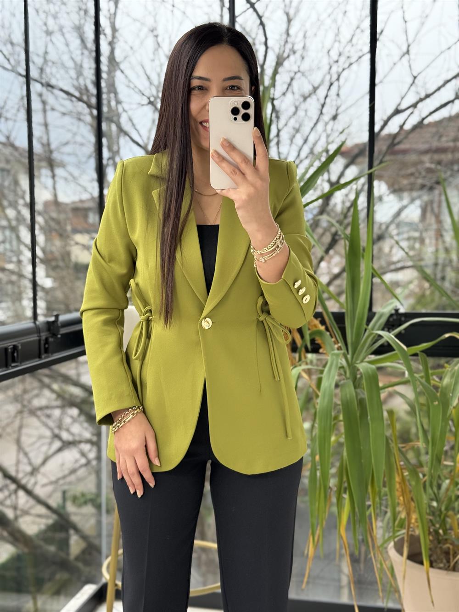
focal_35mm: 48
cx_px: 230
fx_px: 848
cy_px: 306
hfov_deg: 30.3
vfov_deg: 39.7
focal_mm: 6.76
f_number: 1.78
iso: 100
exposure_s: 1/309
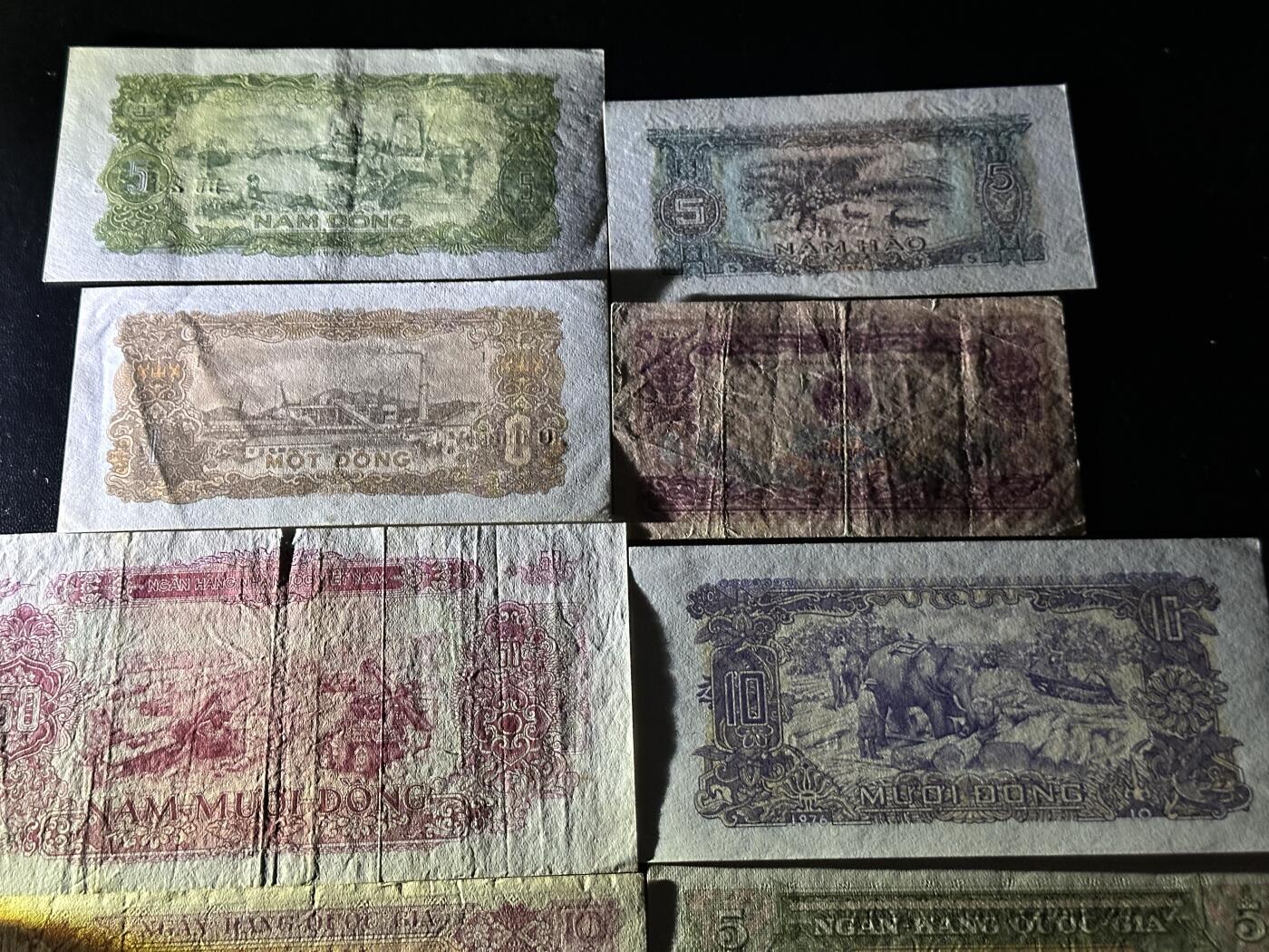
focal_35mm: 48
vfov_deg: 30.3
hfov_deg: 39.7
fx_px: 1760
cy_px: 476
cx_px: 634
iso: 640
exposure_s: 1/28
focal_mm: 6.86
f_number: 1.78
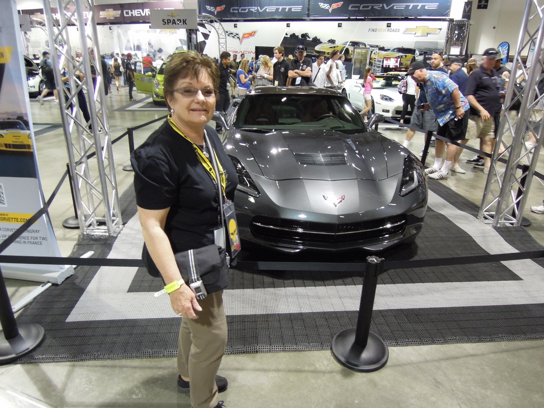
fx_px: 377
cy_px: 204
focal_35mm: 24
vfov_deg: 56.8
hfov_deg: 71.6
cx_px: 272
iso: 400
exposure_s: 1/15
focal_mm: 4.3
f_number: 2.8
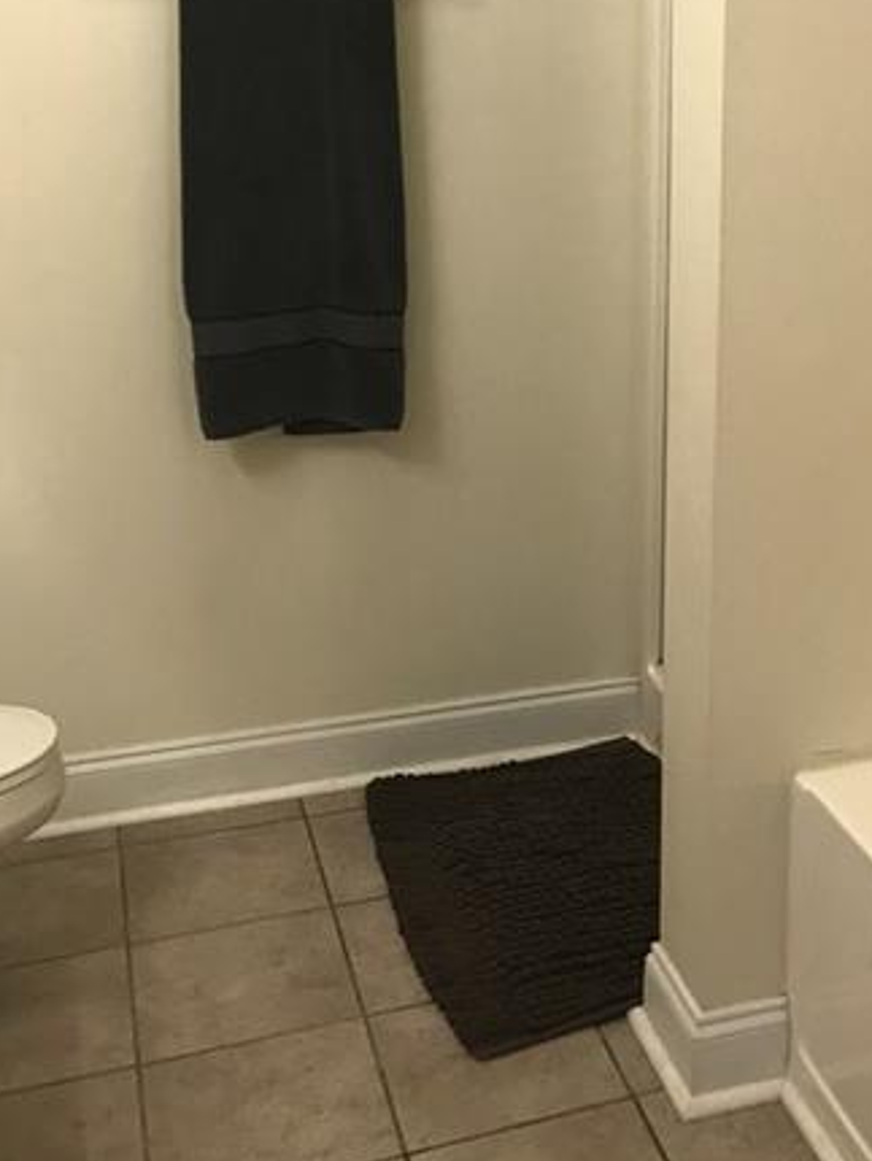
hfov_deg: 28.2
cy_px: 240
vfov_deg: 36.9
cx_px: 756
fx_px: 1678
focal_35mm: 50
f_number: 1.8
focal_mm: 3.99
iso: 40
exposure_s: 1/30
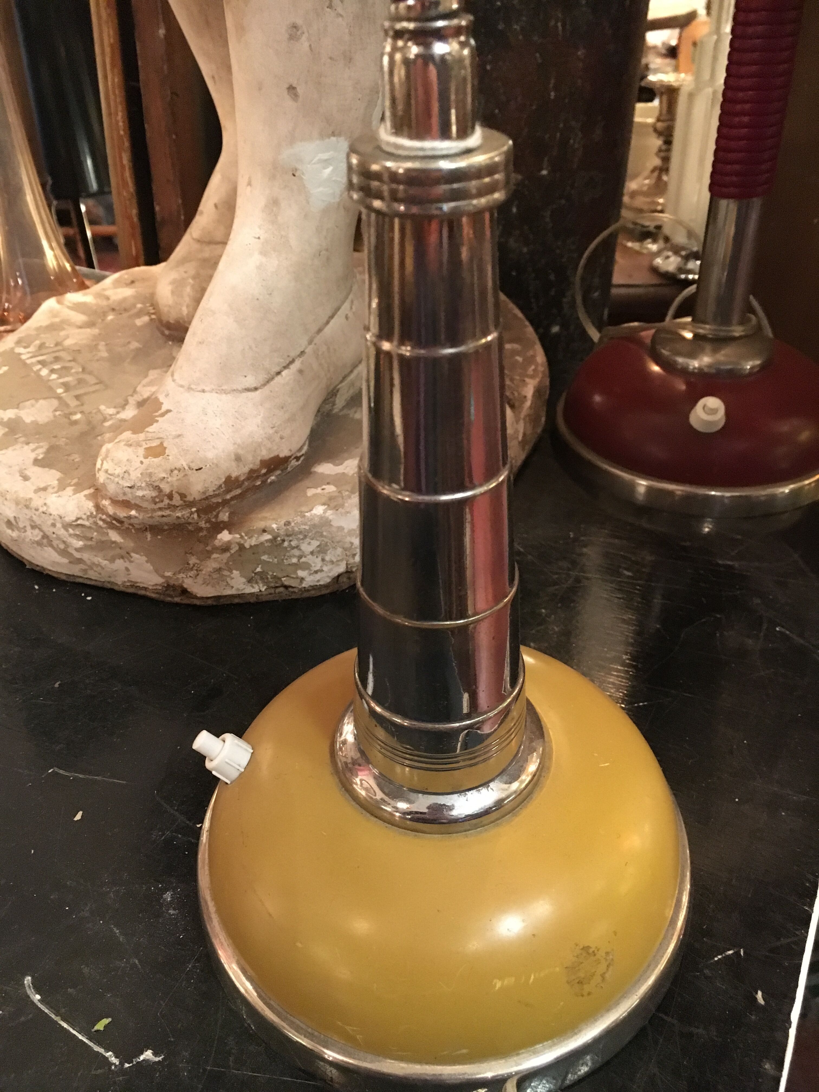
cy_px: 546
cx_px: 410
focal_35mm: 29
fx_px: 915
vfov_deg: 61.7
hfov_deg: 48.2
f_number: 2.2
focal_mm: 4.15
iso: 320
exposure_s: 1/17
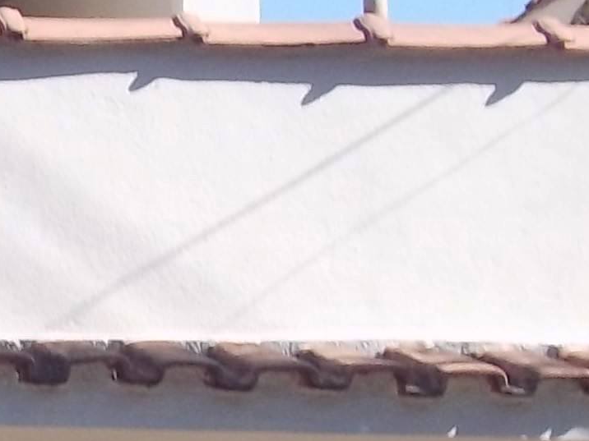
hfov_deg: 9.1
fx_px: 3420
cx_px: -653
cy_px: 546
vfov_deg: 7.3
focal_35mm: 201
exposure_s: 1/100
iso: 80
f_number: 8
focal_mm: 6.5
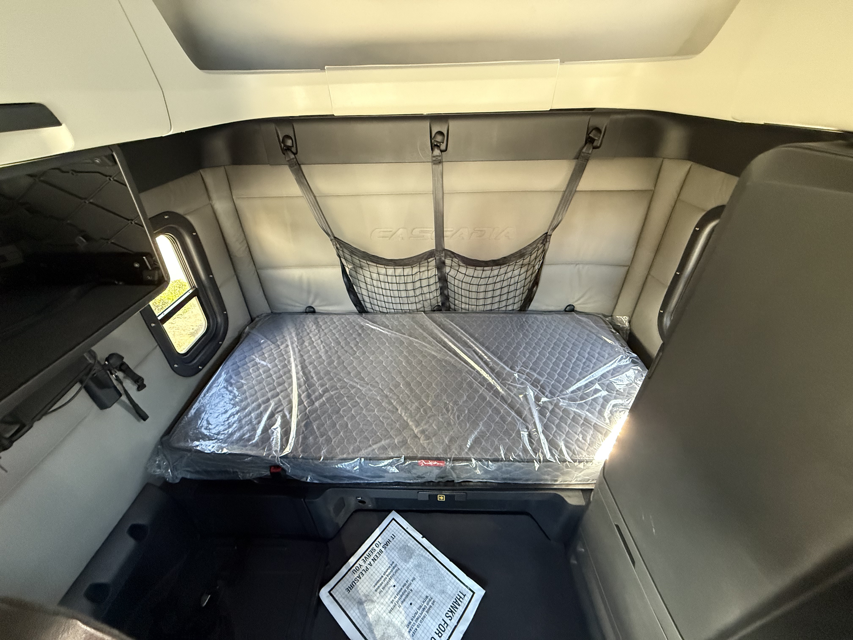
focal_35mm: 14
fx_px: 345
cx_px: 426
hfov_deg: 102.1
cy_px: 320
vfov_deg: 85.7
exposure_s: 1/60
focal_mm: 2.22
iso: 800
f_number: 2.2
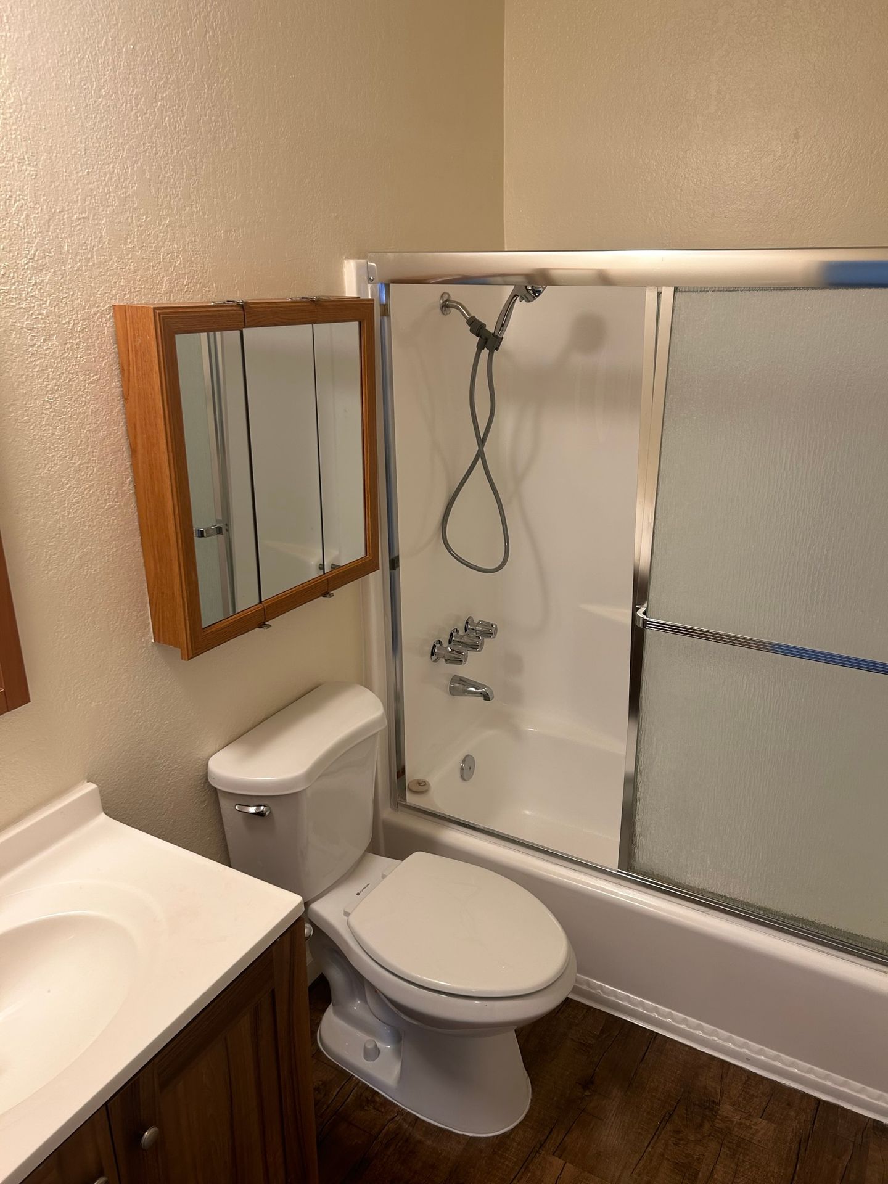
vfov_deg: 67.3
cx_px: 444
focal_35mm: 26
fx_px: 889
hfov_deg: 53.1
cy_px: 592
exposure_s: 1/120
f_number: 1.5
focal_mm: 5.7
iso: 80
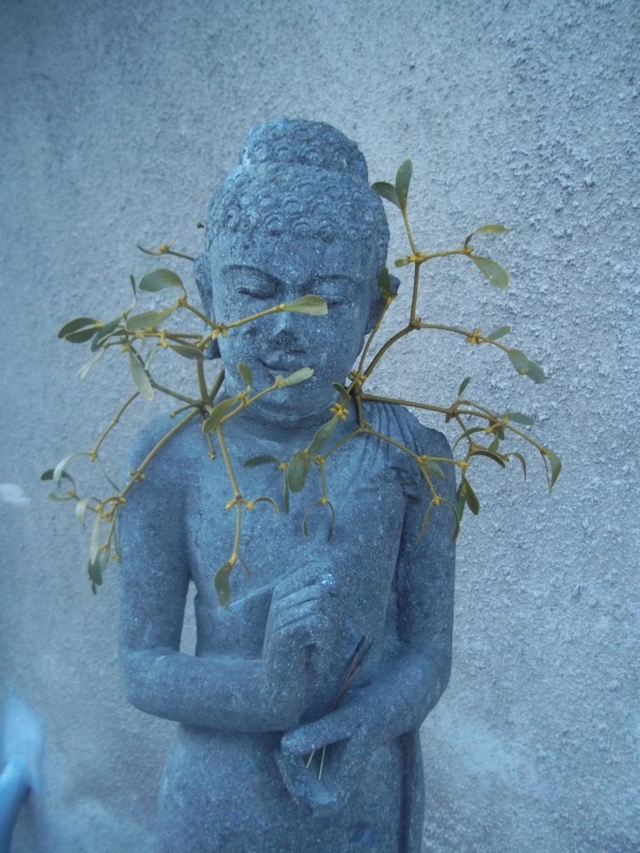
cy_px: 426
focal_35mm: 36
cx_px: 320
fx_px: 887
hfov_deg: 39.7
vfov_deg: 51.4
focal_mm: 6.5
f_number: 3.1
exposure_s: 1/8
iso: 202
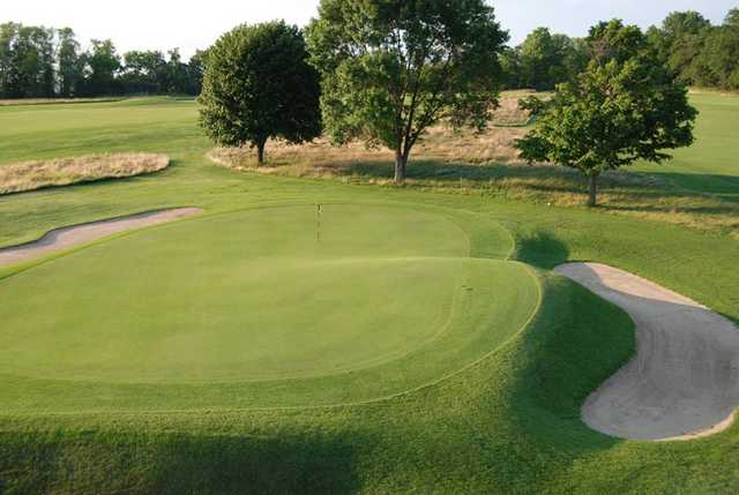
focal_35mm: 42
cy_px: 248
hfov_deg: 46.3
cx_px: 370
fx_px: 864
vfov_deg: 32.0
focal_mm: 28
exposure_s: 1/125
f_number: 5.6
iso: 110
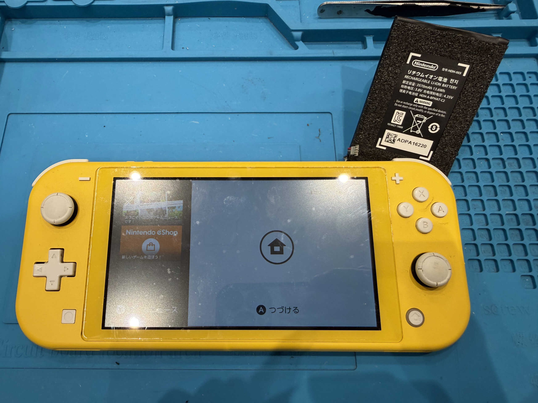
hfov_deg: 71.6
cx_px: 269
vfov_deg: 56.8
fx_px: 373
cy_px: 202
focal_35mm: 24
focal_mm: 2.22
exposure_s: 1/120
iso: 80
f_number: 2.2
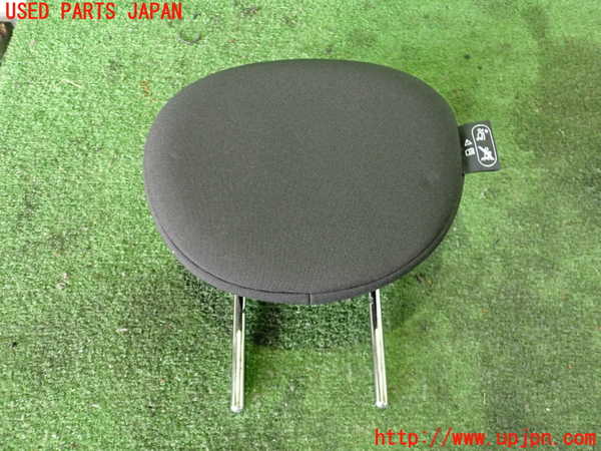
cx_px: 300
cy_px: 226
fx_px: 521
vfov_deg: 46.8
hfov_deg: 60.0
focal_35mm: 30
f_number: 2.3
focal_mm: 5.4
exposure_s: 1/30
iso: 640
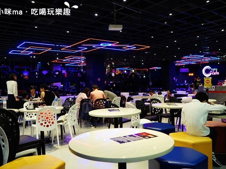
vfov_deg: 45.4
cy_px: 86
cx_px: 117
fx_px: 202
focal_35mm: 31
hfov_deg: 58.3
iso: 1250
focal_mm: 28
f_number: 3.5
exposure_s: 1/60
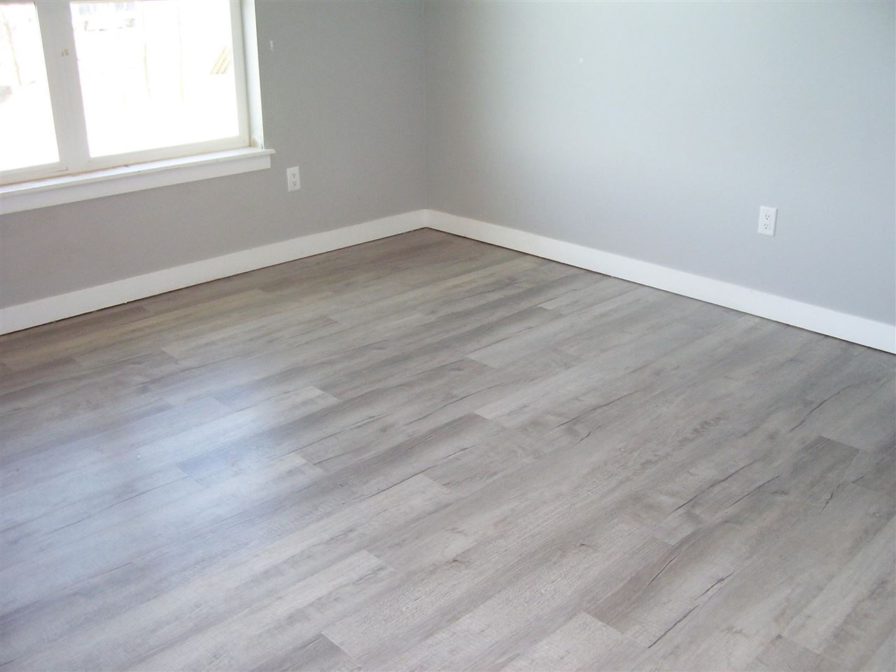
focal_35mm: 34
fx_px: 880
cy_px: 336
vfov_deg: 41.8
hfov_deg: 54.0
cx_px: 448
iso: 125
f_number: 2.7
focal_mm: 5.6
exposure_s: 1/60
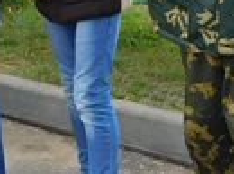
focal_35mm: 142
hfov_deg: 13.9
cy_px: -30
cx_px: 67
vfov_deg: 10.3
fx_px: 958
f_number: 3
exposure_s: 1/200
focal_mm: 4
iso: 125
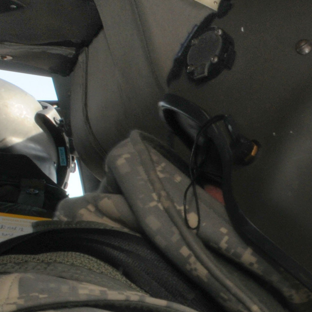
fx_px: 926
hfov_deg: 16.0
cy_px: 403
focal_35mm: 91
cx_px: 576
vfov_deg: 17.9
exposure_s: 1/40
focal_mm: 17
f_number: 22
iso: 320
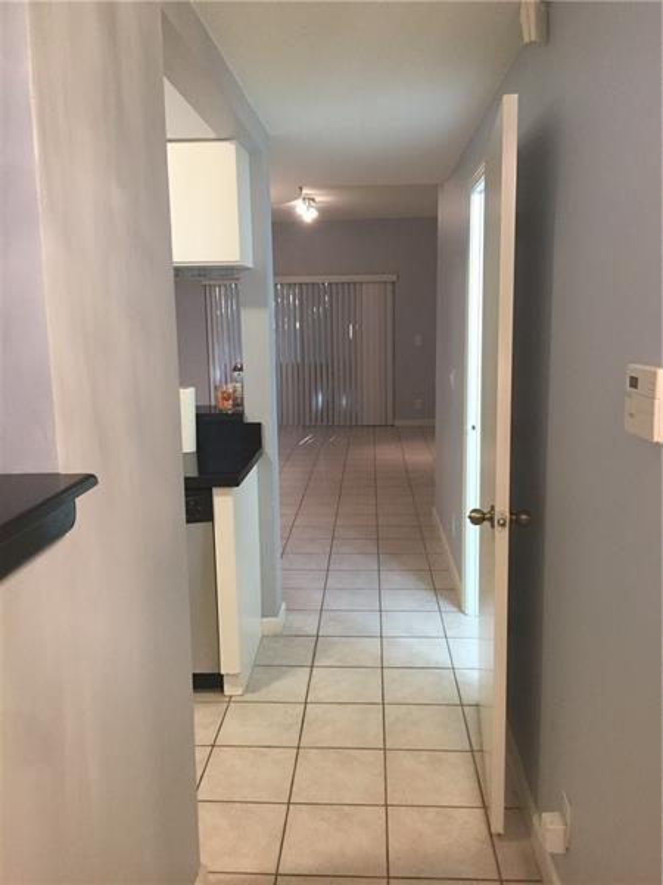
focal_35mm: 29
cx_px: 332
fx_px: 741
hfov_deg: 48.2
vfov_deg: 61.7
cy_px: 442
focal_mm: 4.15
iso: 160
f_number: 2.2
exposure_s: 1/30
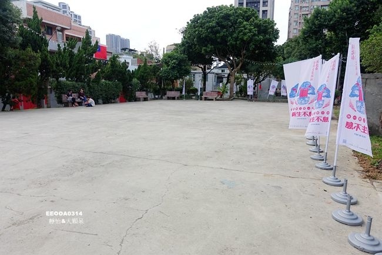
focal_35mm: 24
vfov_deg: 53.1
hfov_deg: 73.8
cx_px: 191
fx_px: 255
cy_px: 128
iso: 125
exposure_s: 1/640
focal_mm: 8.8
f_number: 4
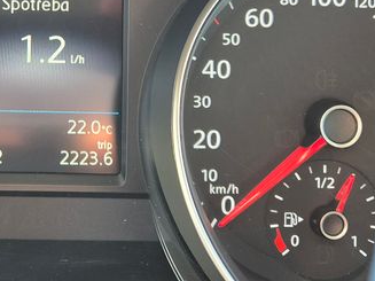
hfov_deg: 25.6
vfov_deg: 19.9
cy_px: 6
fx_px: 780
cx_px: -8
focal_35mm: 72
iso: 160
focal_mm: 5.4
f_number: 1.8
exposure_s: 1/100
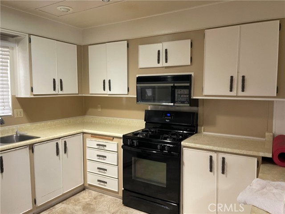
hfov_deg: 69.4
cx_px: 142
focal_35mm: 25
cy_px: 107
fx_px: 206
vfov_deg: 54.9
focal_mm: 5.1
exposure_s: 1/60
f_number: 1.6
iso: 320
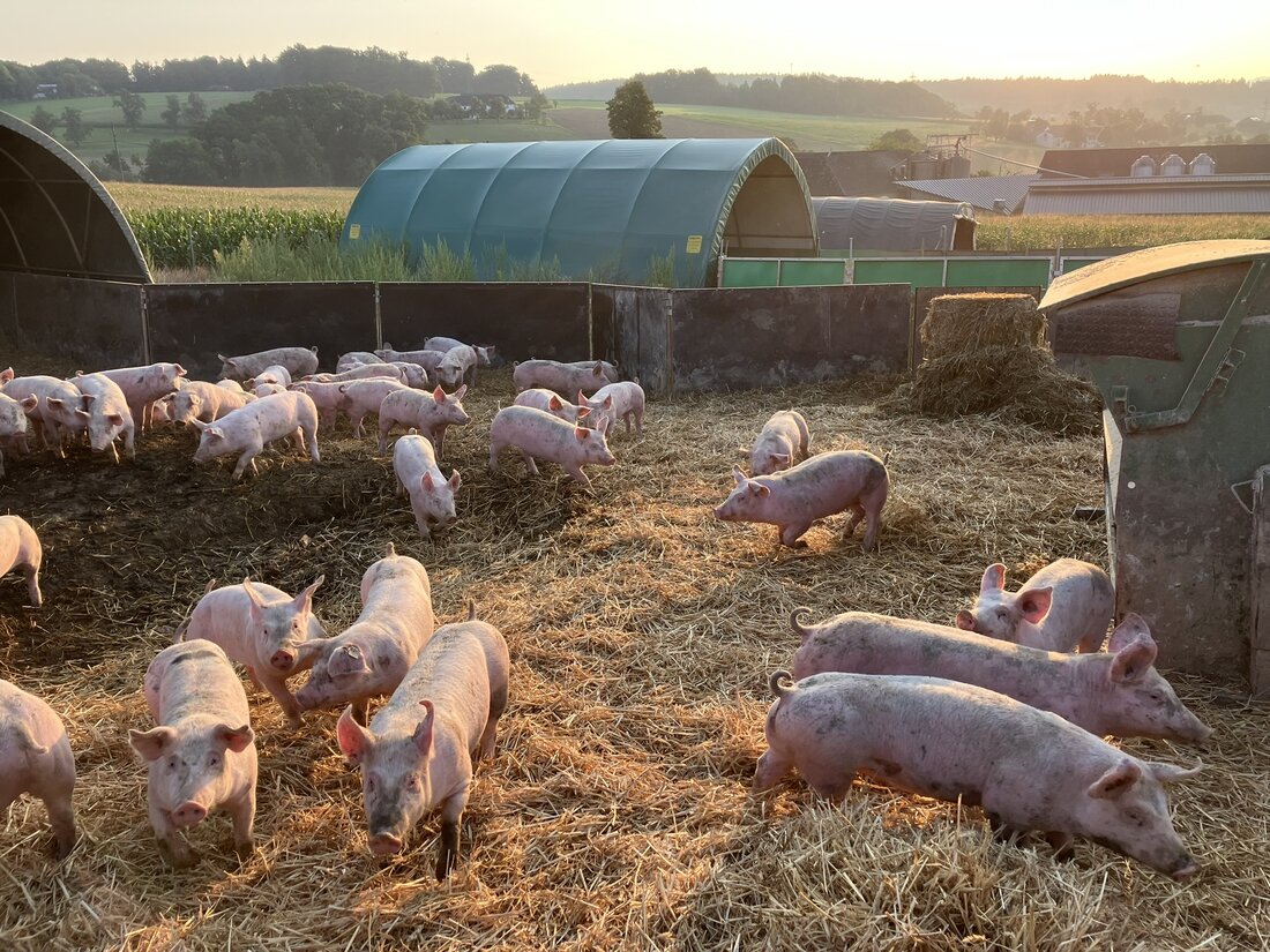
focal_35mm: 28
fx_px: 1027
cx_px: 635
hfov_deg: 63.4
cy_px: 476
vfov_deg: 49.7
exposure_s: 1/271
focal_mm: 3.99
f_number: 1.8
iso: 32
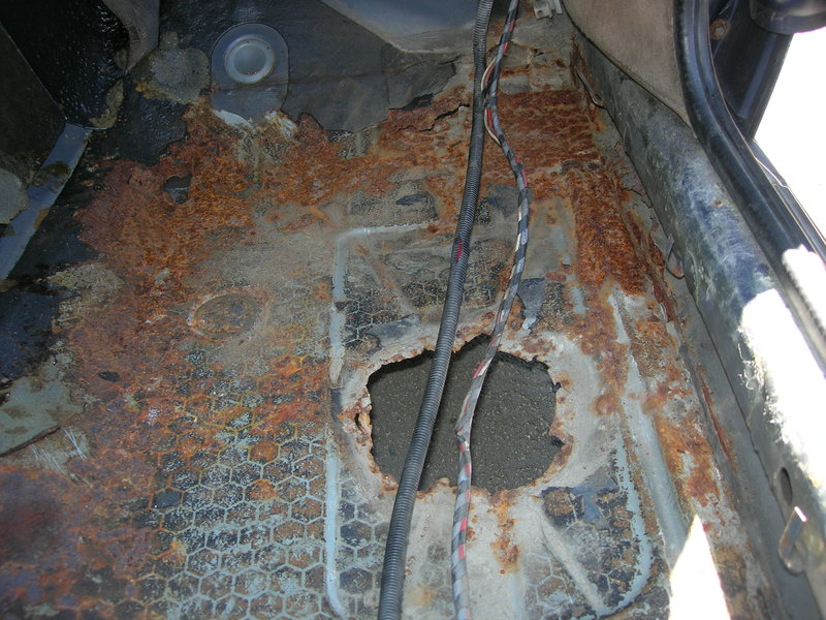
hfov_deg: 49.0
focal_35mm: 38
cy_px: 310
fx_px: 907
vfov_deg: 37.7
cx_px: 413
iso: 64
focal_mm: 7.8
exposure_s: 1/60.1
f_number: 2.8
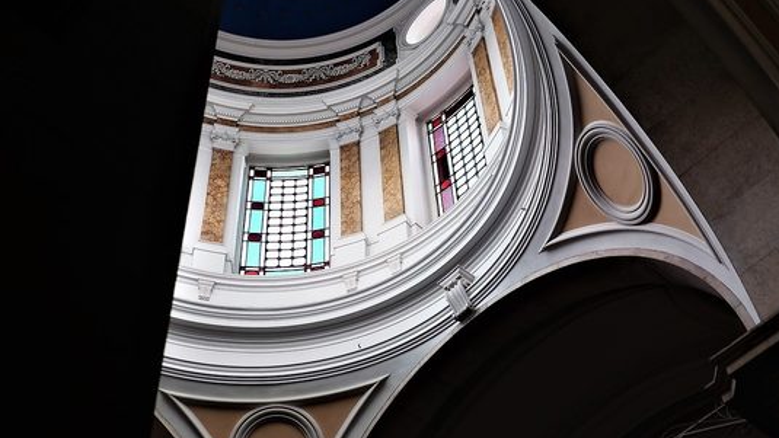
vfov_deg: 22.2
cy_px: 185
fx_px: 1115
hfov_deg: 38.5
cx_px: 414
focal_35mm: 54
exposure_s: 1/60
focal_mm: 30.9
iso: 640
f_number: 4.3
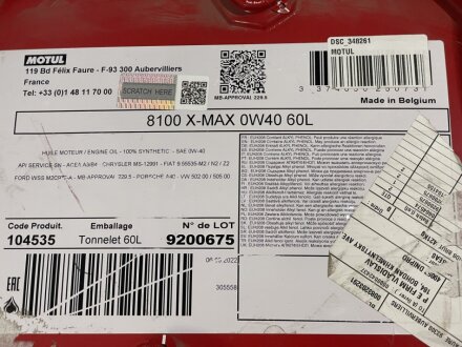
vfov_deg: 28.0
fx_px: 694
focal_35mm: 52
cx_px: 231
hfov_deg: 36.8
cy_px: 174
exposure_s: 1/60
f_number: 2
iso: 250
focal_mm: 6
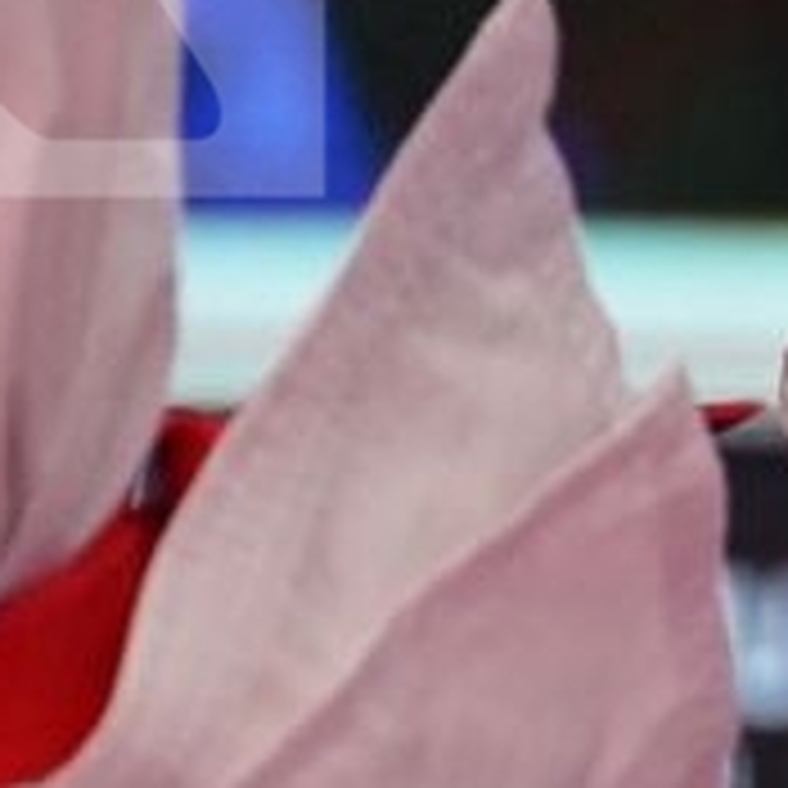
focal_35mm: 1732
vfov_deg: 1.0
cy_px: -212
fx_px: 44607
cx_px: 1432
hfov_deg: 1.0
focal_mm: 198
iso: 5000
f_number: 2.8
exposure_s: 1/1000
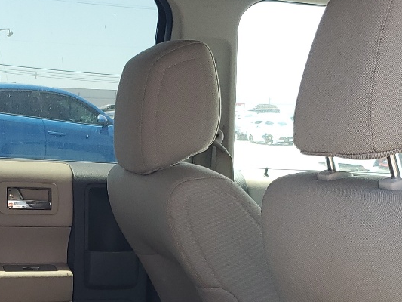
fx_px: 906
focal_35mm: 78
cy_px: 309
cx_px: 112
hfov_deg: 24.8
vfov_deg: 18.4
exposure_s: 1/400
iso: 50
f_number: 1.5
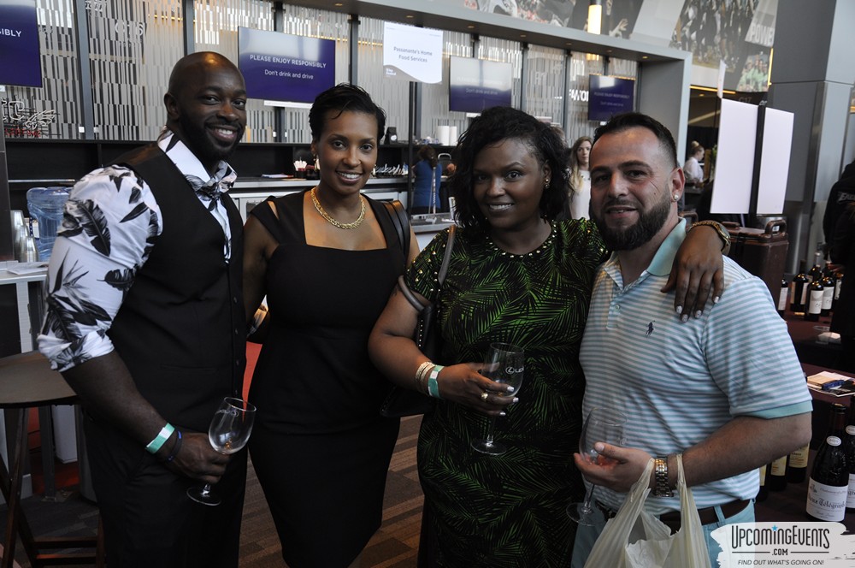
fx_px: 783
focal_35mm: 33
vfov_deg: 39.9
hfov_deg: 57.3
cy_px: 284
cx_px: 428
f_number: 5
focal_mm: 22
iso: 400
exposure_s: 1/60
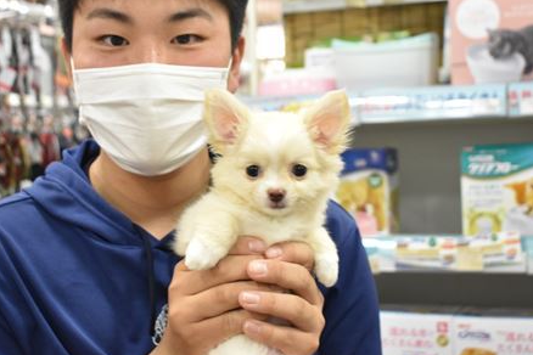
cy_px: 124
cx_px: 243
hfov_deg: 31.6
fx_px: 943
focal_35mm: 64
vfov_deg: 21.3
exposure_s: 1/80
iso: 1600
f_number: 4.2
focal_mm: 31
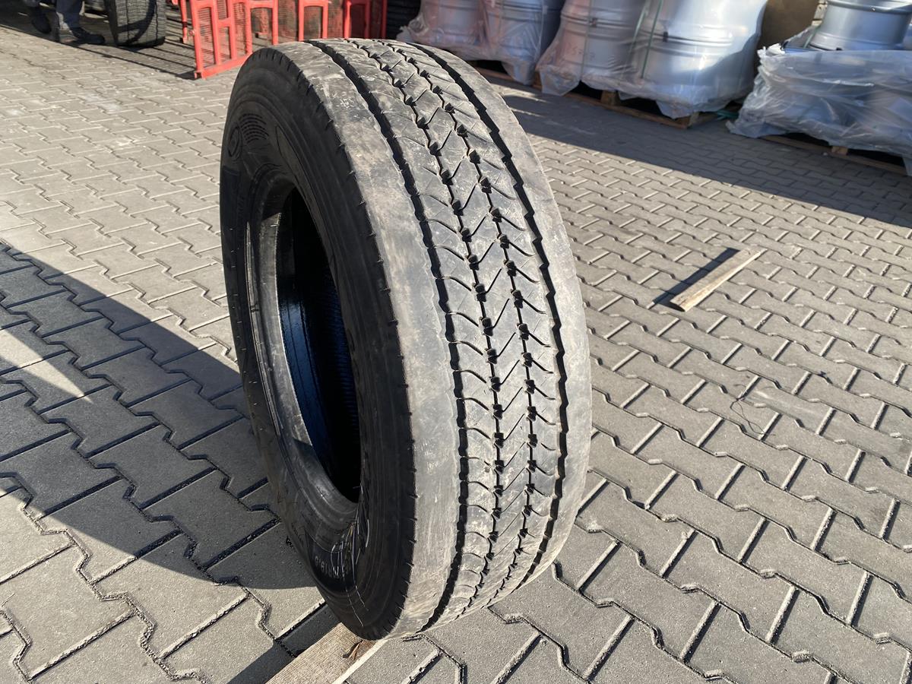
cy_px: 342
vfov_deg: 53.1
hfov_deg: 67.3
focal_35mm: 26
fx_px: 685
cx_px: 456
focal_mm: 4.25
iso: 32
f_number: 1.8
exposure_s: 1/728
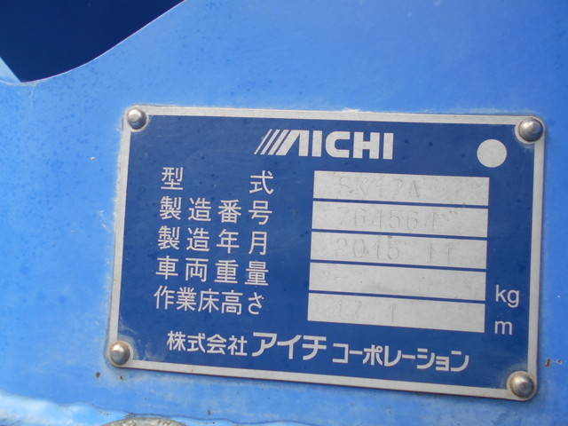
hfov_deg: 67.3
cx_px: 284
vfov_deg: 53.1
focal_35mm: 26
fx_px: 427
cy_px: 213
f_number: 3.2
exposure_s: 1/200
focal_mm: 4.6
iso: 80
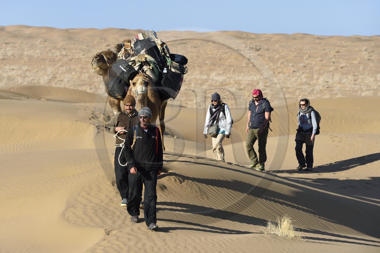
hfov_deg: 13.3
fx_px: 1636
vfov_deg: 8.9
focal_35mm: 155
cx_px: 190
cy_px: 126
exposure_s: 1/400
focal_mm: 155
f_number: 8
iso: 200
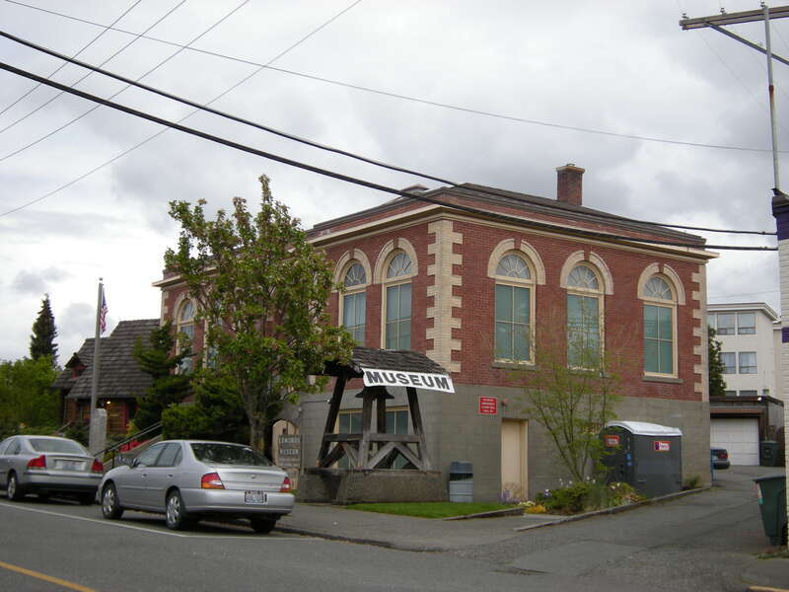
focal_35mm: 52
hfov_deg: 36.8
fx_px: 1185
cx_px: 394
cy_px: 296
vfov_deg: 28.0
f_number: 3.8
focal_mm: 8.8
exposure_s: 1/468
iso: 64
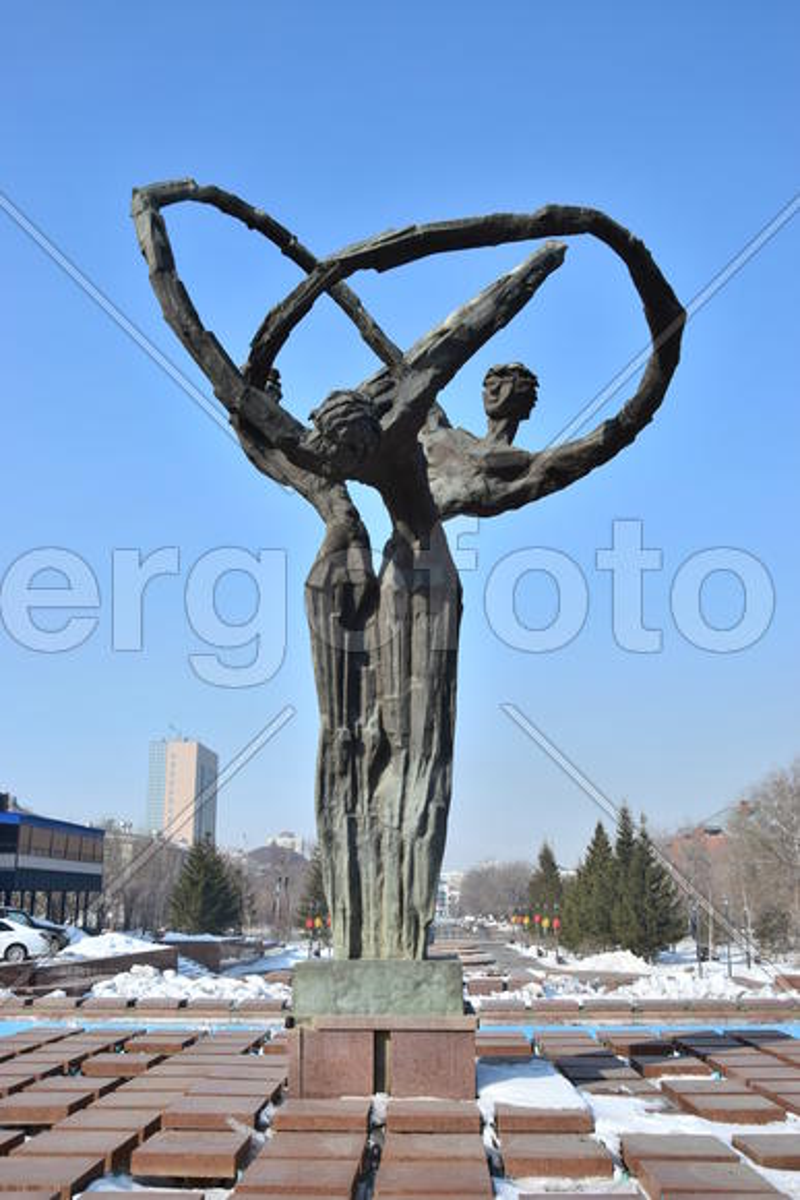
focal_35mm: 32
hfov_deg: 41.7
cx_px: 400
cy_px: 600
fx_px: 1049
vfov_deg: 59.5
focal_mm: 21
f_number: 9
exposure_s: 1/320
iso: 100
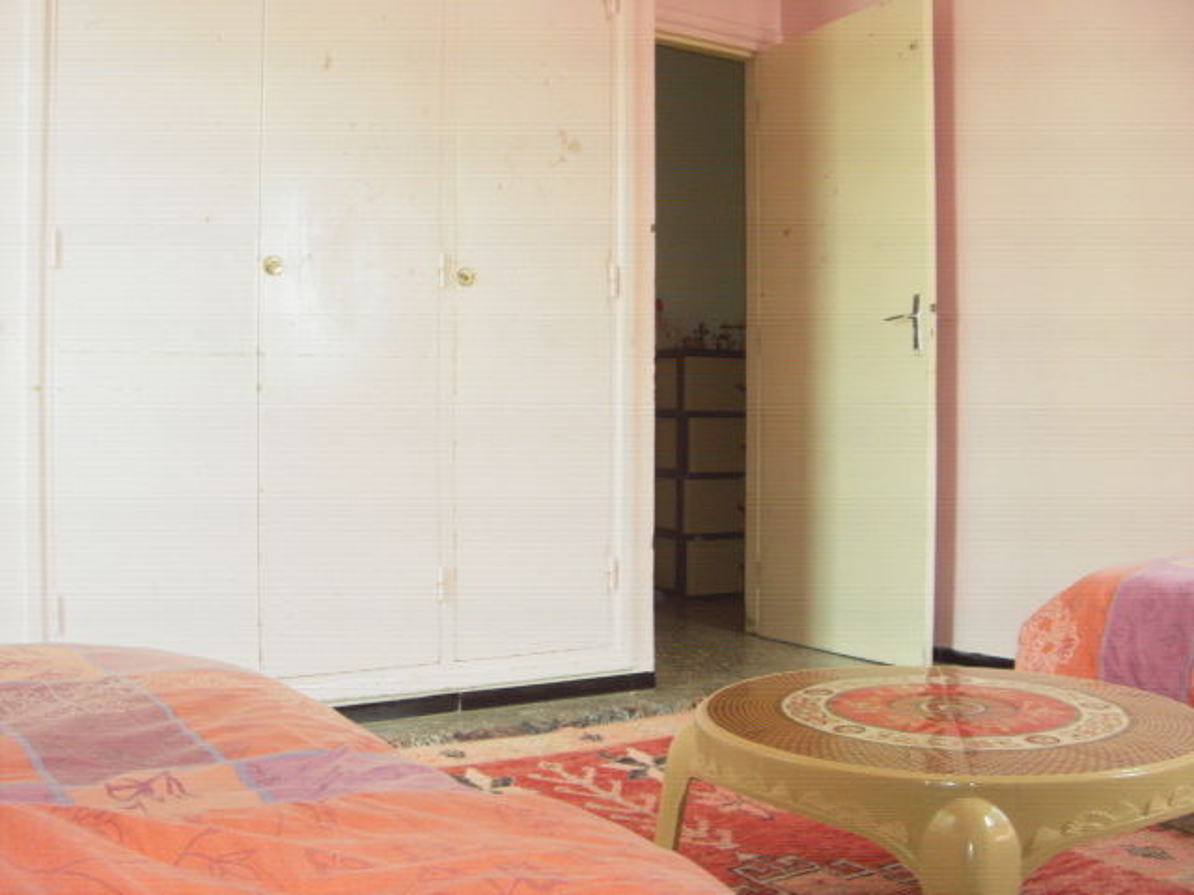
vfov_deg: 37.7
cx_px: 597
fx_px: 1311
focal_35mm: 38
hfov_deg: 49.0
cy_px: 448
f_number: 2.7
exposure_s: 1/30
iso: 200
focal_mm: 6.2
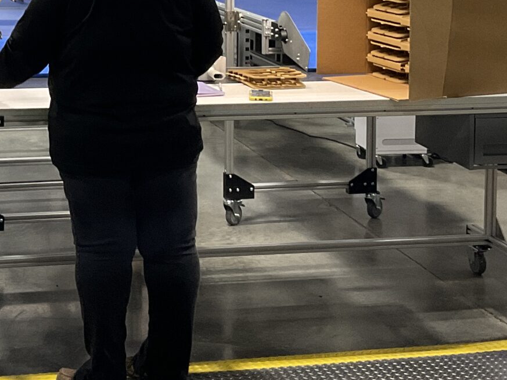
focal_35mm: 85
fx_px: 1245
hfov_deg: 22.7
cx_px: 93
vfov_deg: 16.9
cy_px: -24
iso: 100
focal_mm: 3
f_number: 1.8
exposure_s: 1/60
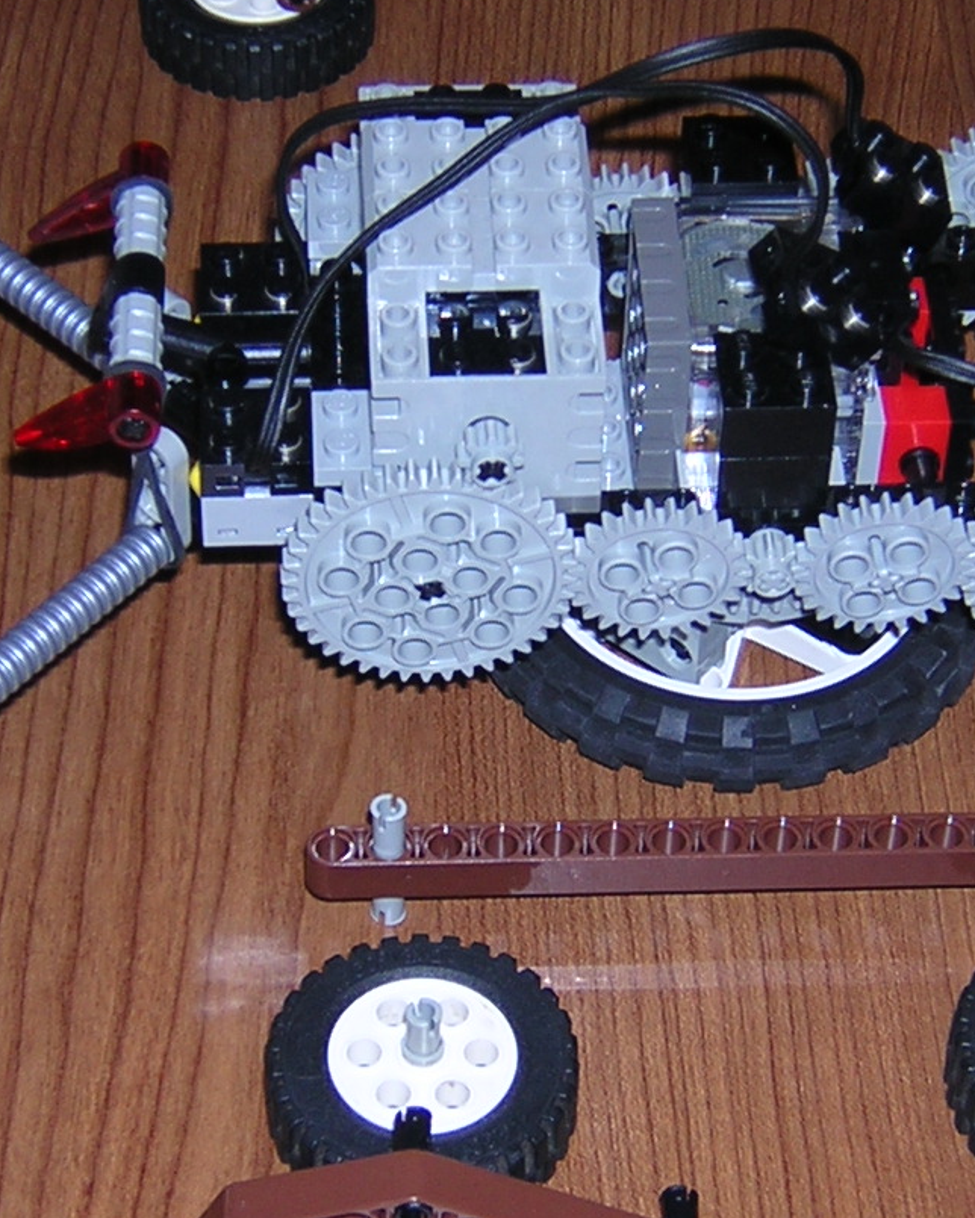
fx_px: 3571
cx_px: 524
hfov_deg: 15.5
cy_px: 583
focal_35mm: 99
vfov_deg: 19.4
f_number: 3.1
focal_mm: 6.6
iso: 100
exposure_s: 1/60.1
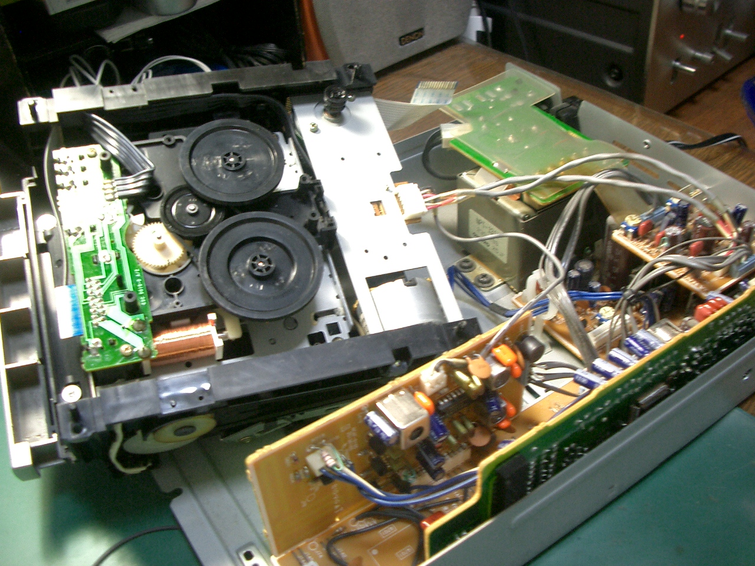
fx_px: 763
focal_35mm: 35
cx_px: 378
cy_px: 283
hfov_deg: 52.6
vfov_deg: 40.7
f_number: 2.6
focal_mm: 5.8
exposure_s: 1/8
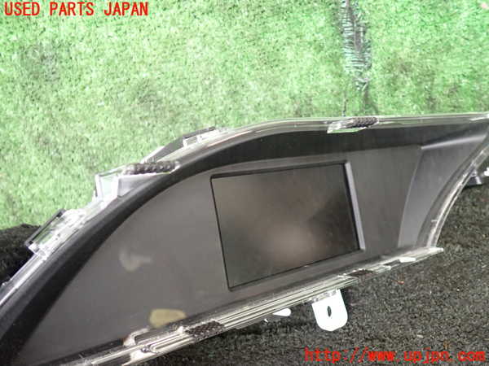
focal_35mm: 30
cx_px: 244
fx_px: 424
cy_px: 183
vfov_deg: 46.8
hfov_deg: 60.0
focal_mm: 5.4
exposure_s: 1/30
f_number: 2.3
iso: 250
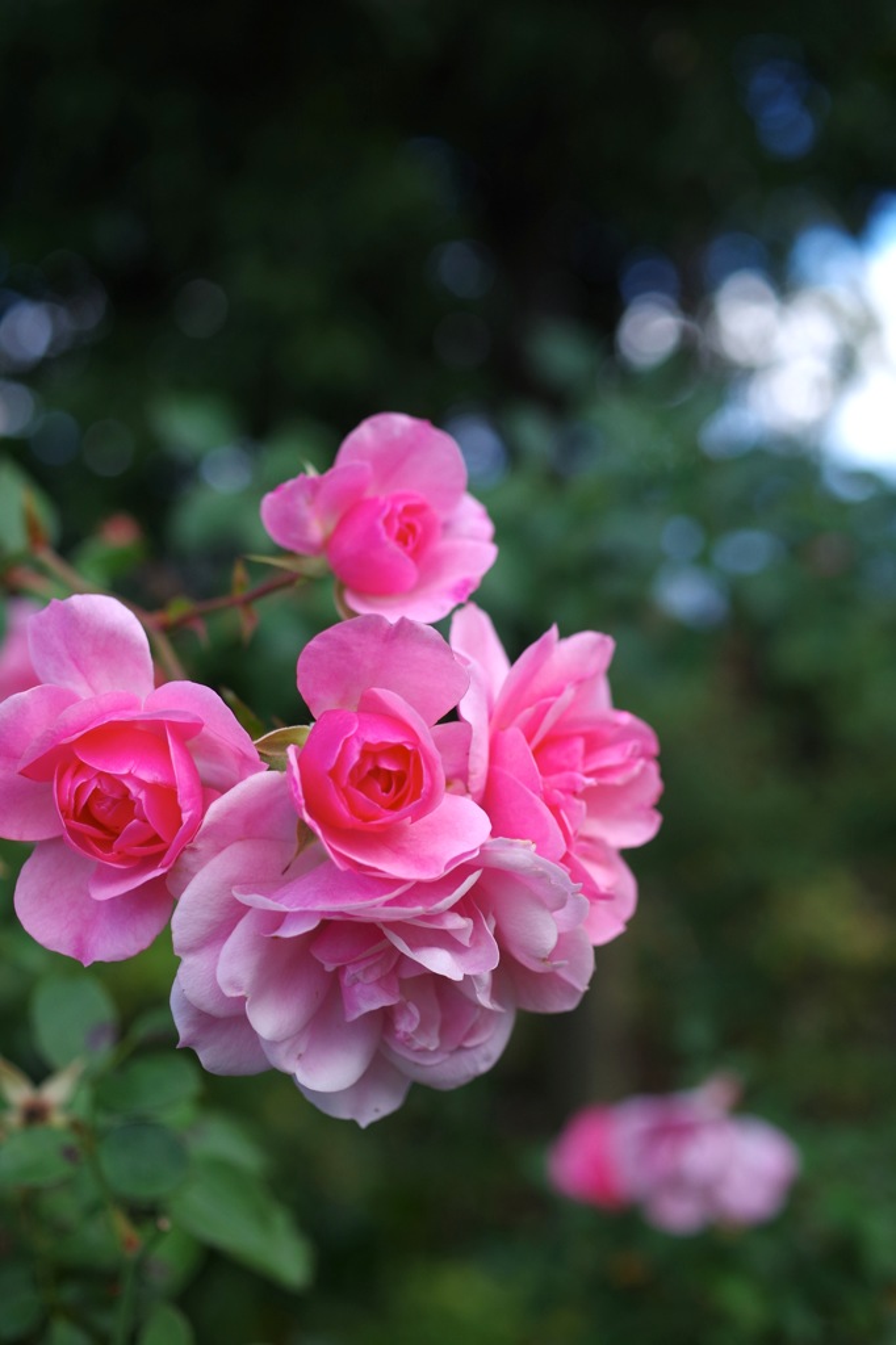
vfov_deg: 38.2
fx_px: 1942
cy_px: 672
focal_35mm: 52
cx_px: 448
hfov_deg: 26.0
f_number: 3.5
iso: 200
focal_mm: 35
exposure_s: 1/640
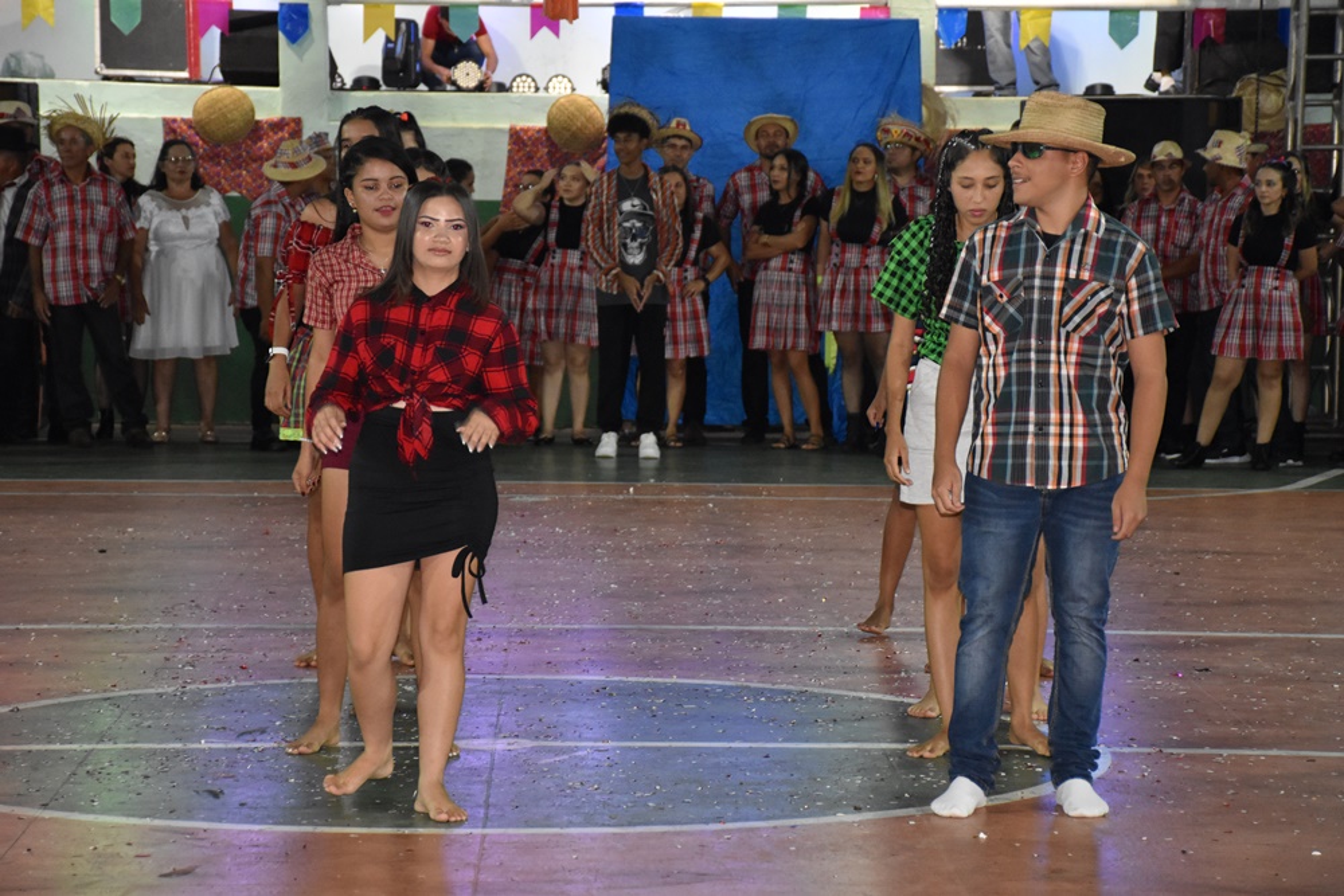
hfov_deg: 17.1
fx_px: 4480
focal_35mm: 120
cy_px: 448
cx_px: 672
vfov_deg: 11.4
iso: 3200
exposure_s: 1/100
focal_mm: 80
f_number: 5.3
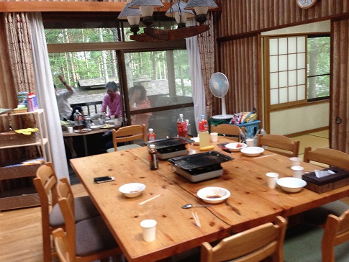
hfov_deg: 53.9
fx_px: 343
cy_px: 131
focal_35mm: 34
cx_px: 173
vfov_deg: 41.8
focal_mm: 4.12
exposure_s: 1/20
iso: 250
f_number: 2.4
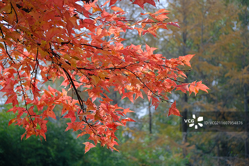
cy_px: 83
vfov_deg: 13.0
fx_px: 726
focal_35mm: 105
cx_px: 124
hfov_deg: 19.5
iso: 320
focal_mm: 70
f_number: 4
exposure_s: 1/400
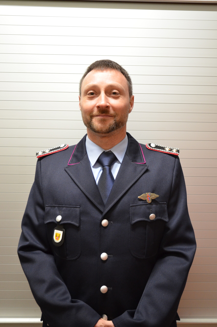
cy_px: 164
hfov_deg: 35.3
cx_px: 108
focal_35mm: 38
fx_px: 341
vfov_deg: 51.4
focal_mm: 25
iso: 1600
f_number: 4
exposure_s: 1/30
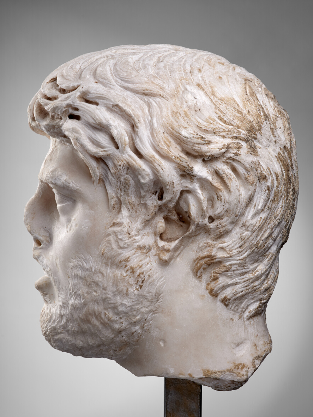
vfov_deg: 27.4
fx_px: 856
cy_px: 227
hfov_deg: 20.7
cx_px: 160
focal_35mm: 71
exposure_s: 1/125
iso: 200
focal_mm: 80
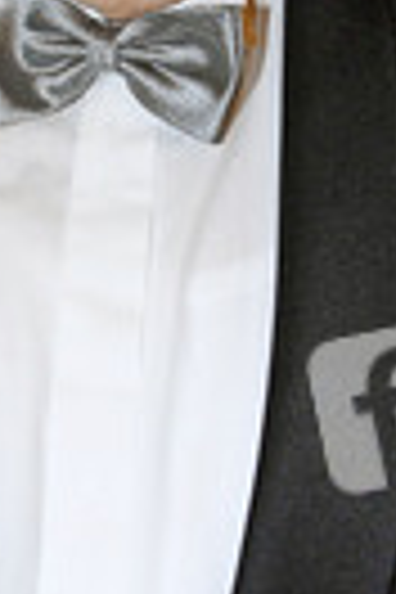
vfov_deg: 16.1
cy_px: 162
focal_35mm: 127
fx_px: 2095
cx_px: 135
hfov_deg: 10.8
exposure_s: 1/60
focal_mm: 28
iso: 400
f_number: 5
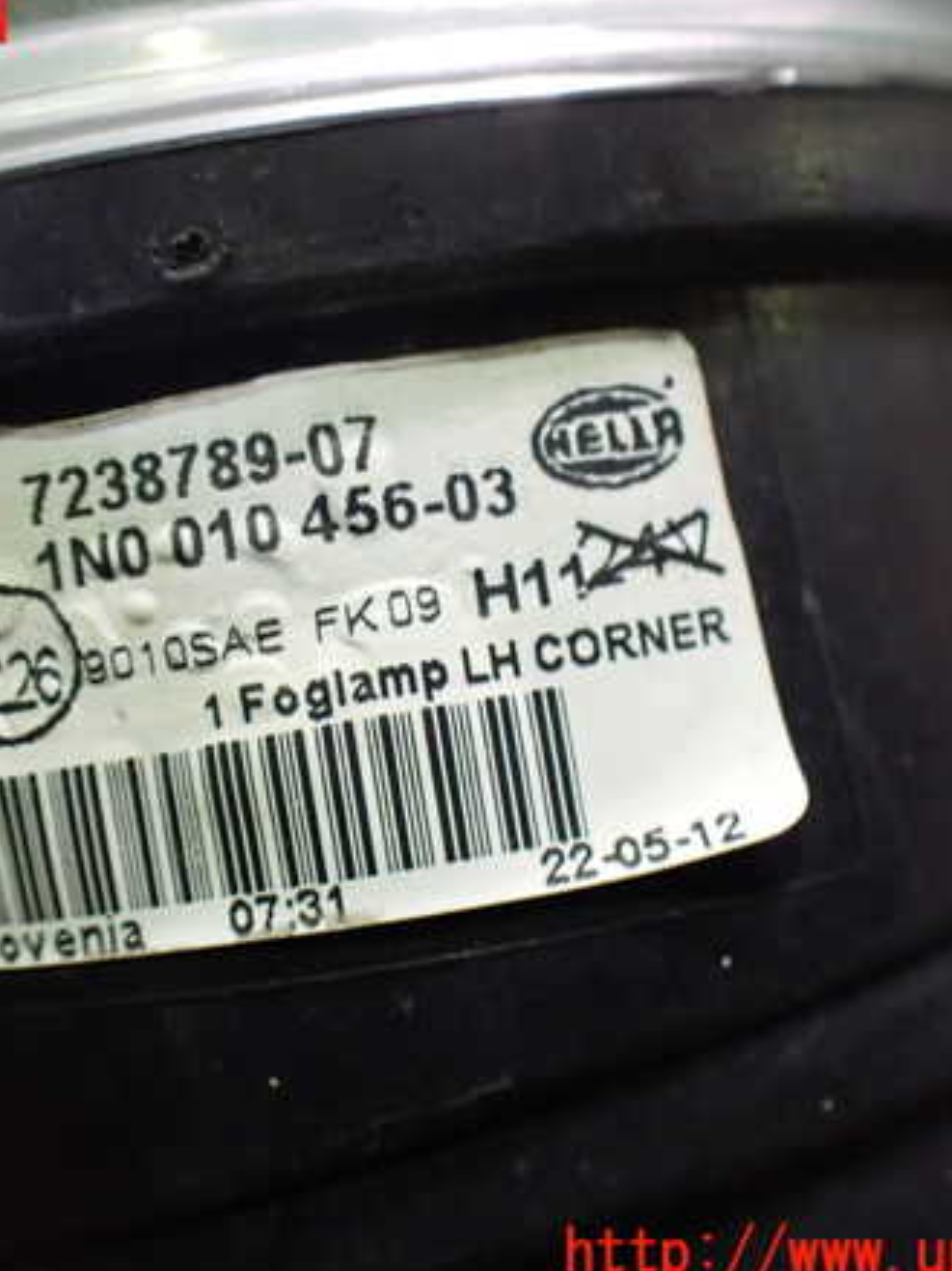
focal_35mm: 41
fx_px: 1504
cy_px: 640
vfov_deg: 45.8
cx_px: 350
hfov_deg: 34.9
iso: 800
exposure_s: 1/40
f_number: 2.3
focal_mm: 5.4
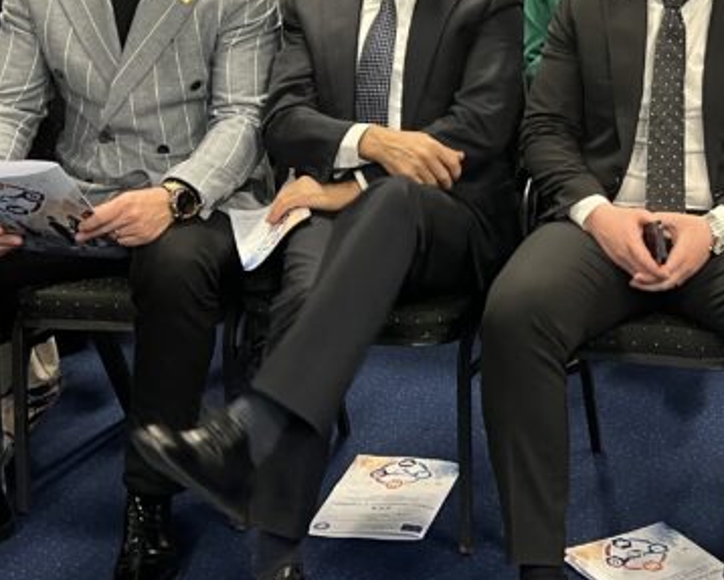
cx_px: 580
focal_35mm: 68
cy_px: 133
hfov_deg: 27.3
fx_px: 1458
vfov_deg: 22.3
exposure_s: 1/50
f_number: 1.5
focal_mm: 5.7
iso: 250
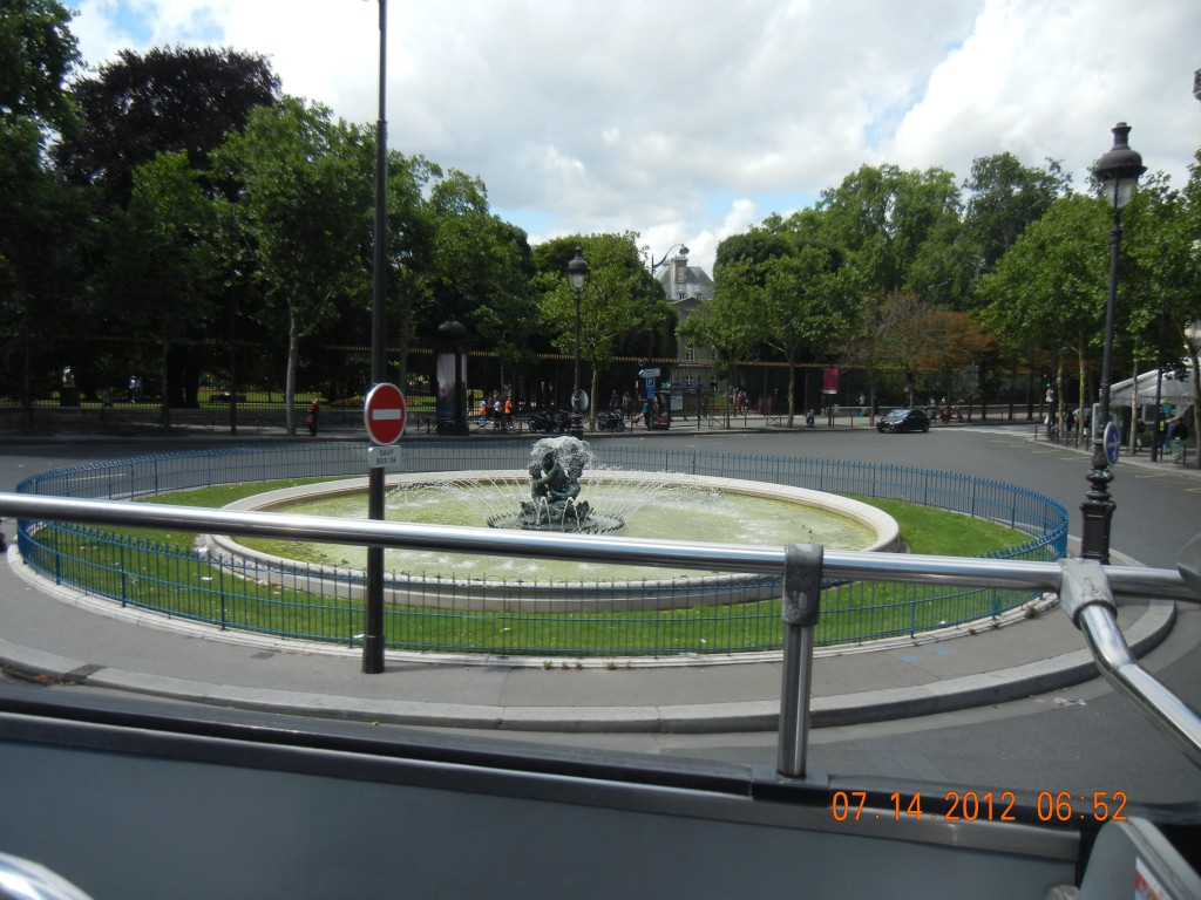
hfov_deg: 60.0
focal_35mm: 30
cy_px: 450
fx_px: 1041
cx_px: 600
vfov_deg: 46.8
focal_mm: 5.4
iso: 160
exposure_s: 1/320
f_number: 7
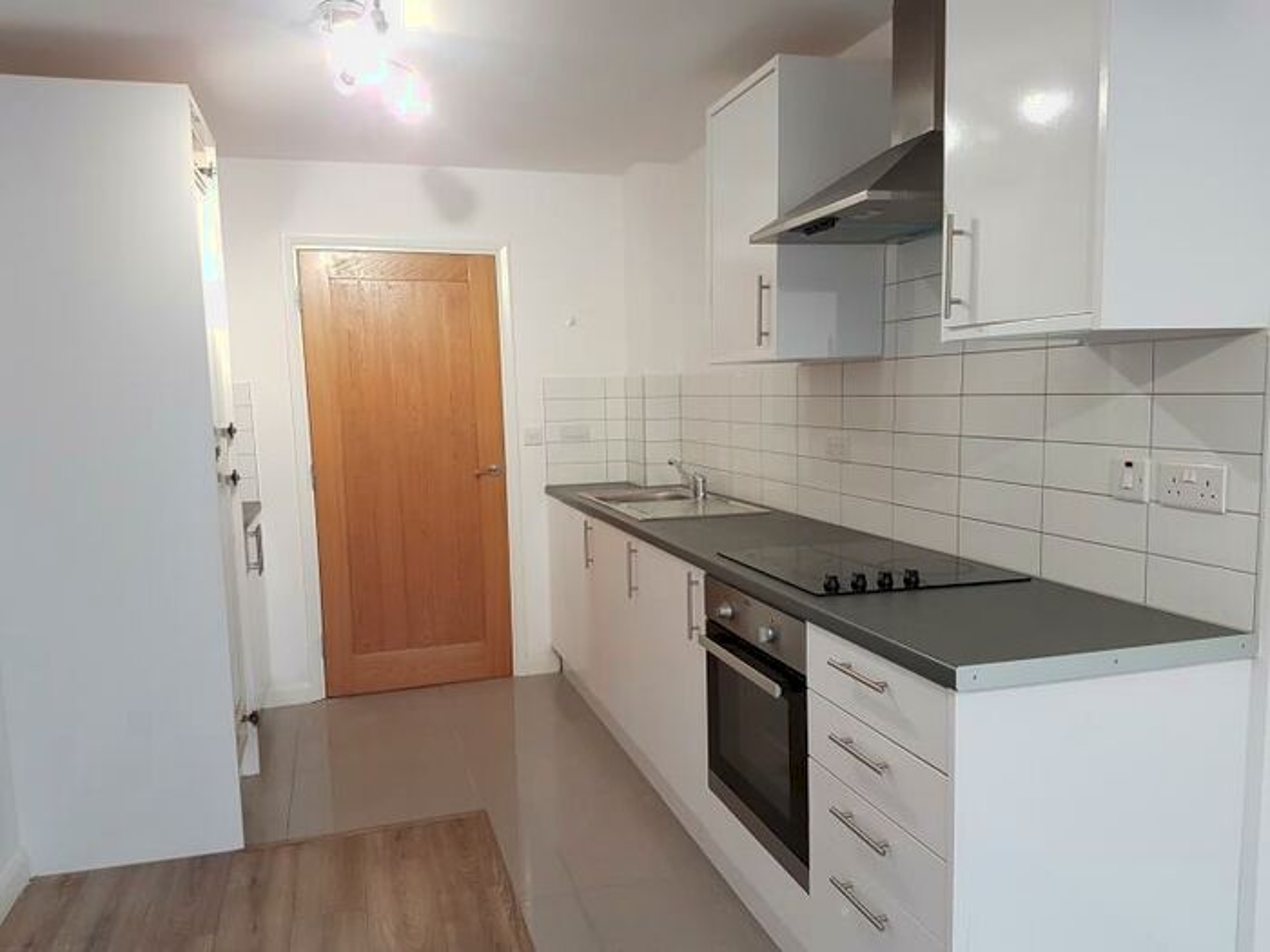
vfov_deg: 53.1
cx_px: 635
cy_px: 476
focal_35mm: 26
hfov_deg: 67.3
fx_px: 954
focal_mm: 4.2
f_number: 1.7
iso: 125
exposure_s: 1/50
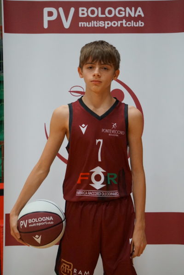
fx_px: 632
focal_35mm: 82
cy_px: 138
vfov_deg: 24.6
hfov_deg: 16.6
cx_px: 92
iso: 3200
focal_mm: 55
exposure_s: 1/160
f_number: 4.5
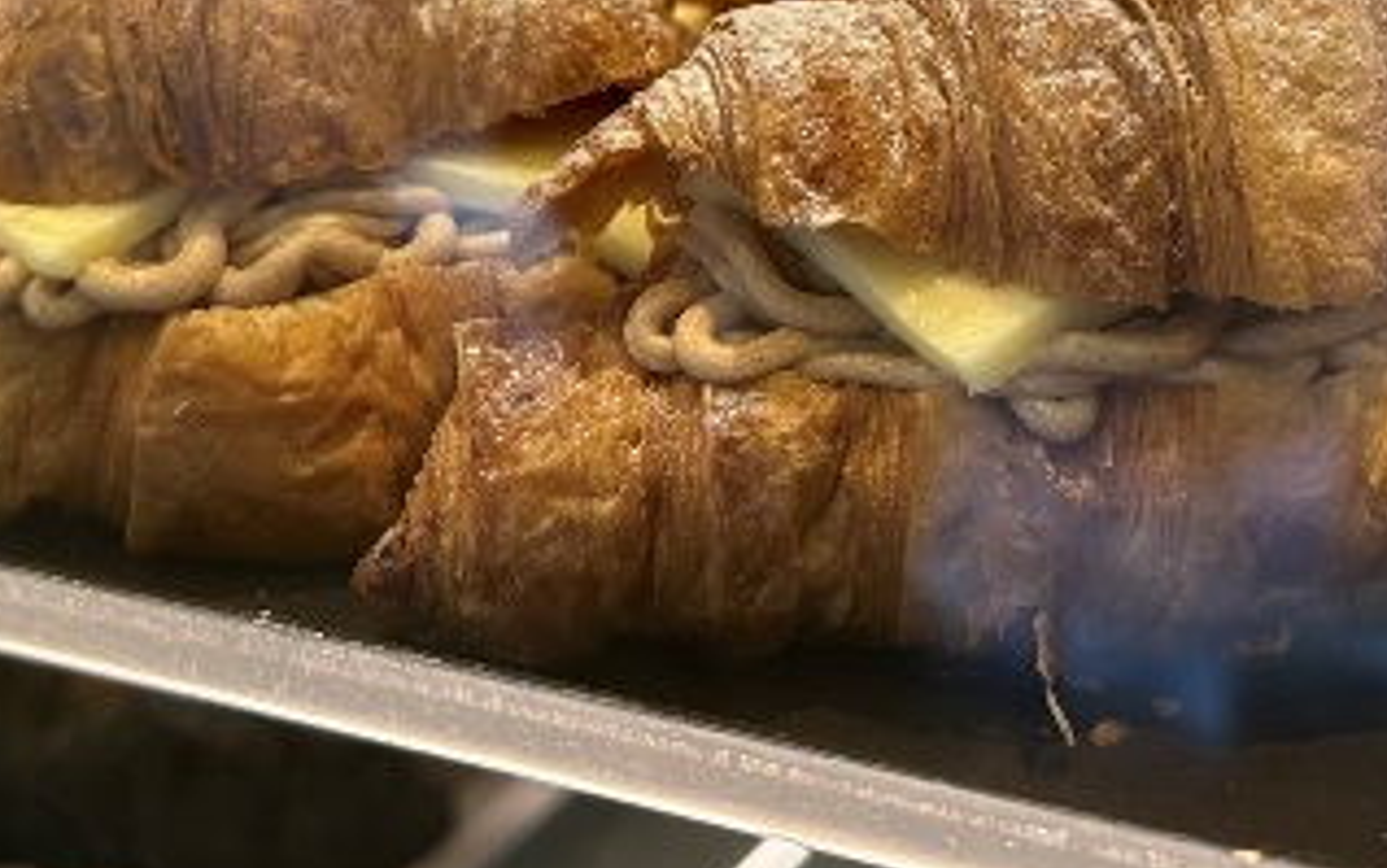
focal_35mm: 64
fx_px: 2420
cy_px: -109
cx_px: 733
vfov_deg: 19.4
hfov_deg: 32.0
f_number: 1.78
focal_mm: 6.86
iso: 160
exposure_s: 1/60
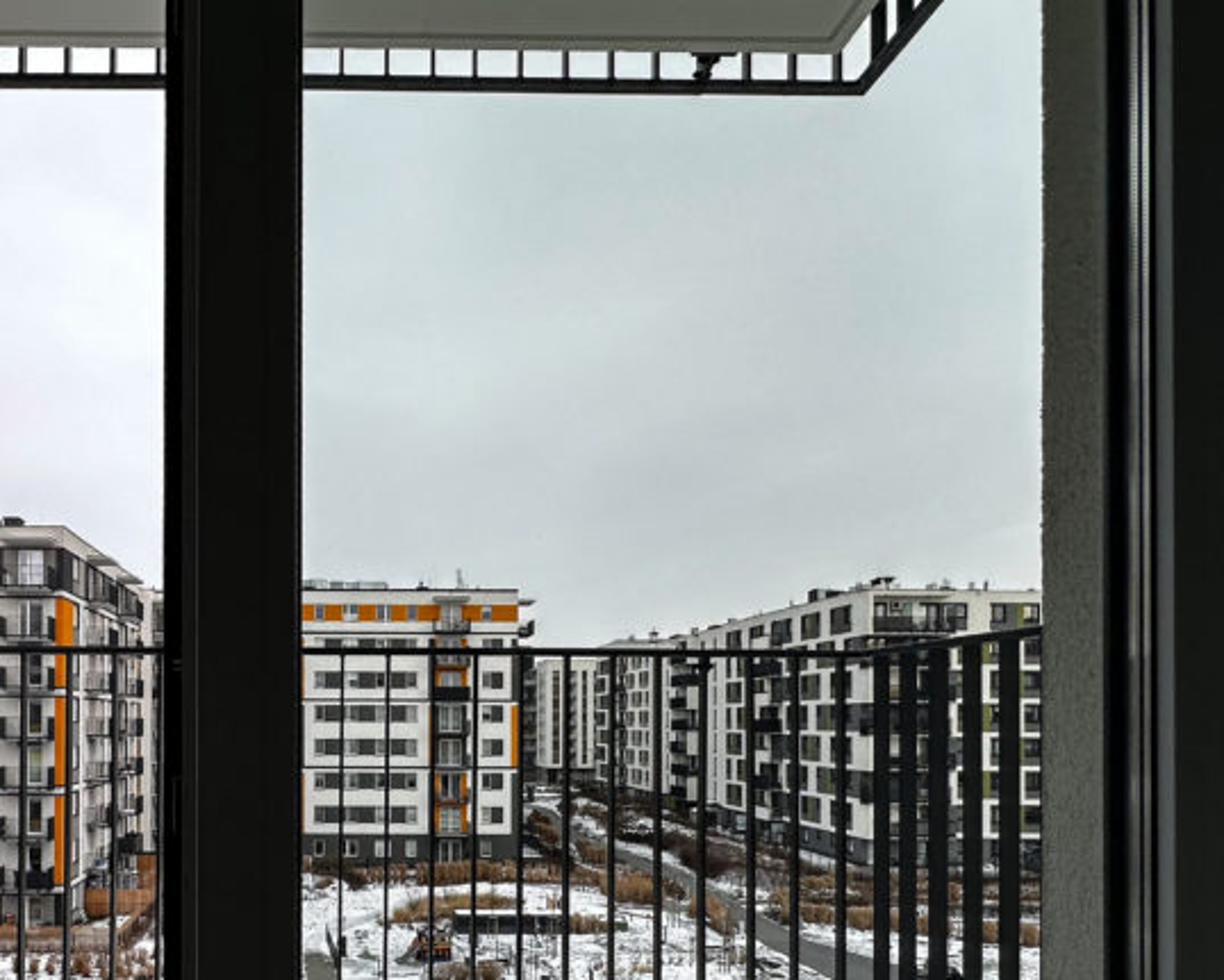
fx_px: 942
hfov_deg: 59.9
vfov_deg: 51.6
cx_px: 218
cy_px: 782
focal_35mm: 26
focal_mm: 2.22
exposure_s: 1/750
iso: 40
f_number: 2.2
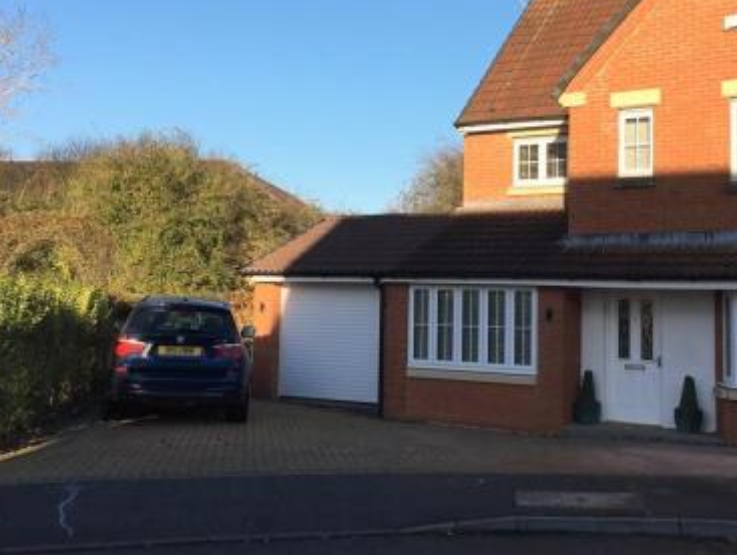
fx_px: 980
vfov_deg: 31.5
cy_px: 226
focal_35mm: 46
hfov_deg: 41.0
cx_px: 439
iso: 25
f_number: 2.2
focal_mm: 4.15
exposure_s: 1/894
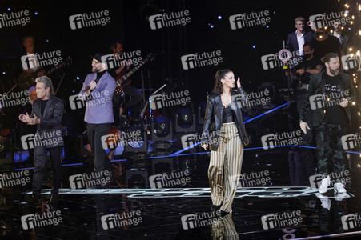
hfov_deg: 10.3
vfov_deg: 6.9
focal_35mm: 200
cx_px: 180
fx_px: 2004
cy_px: 120
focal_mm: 200
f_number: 5.6
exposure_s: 1/160
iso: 4000
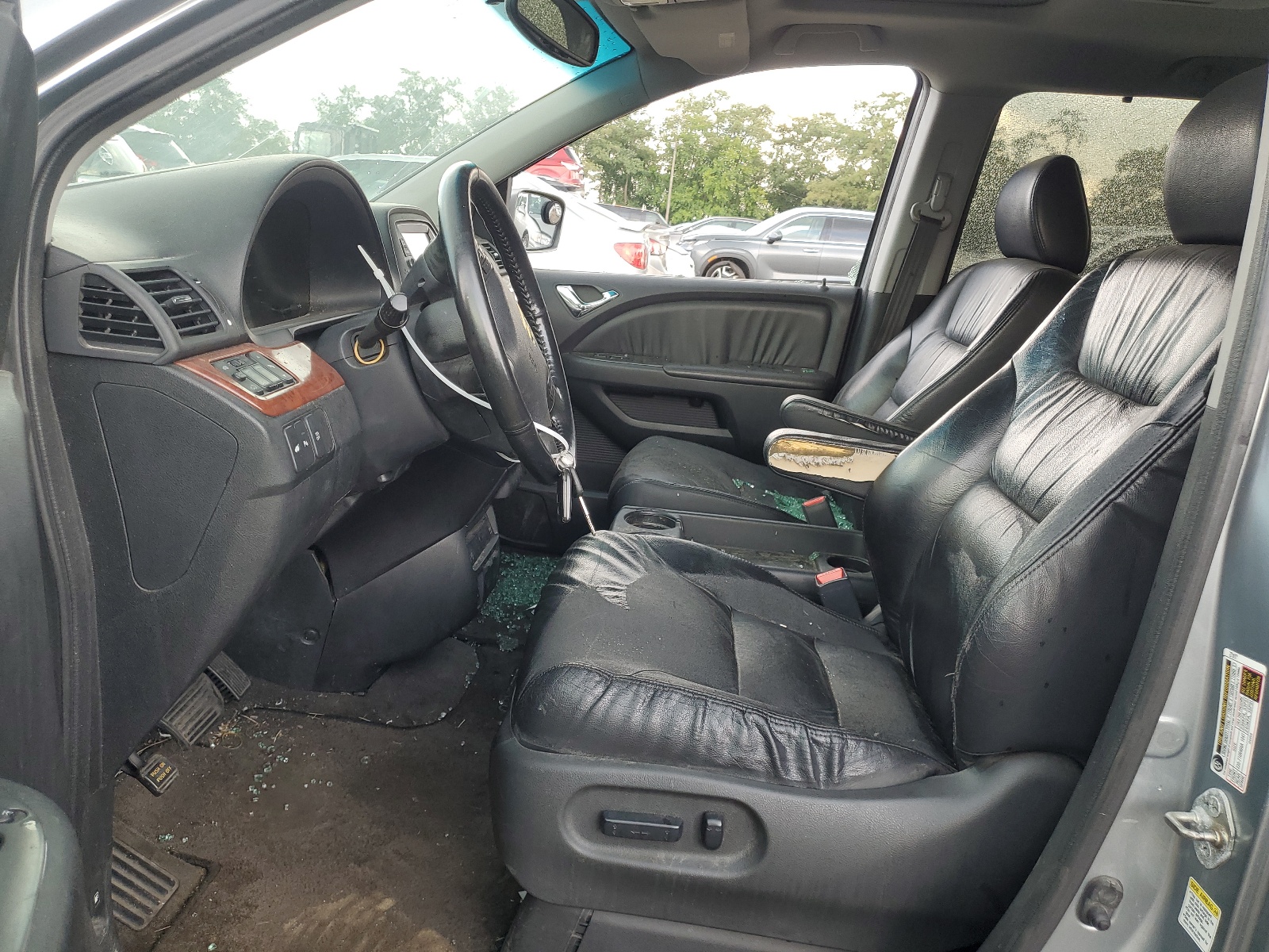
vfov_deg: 53.1
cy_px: 476
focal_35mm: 26
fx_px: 953
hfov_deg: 67.3
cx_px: 634
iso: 50
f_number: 1.5
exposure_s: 1/135
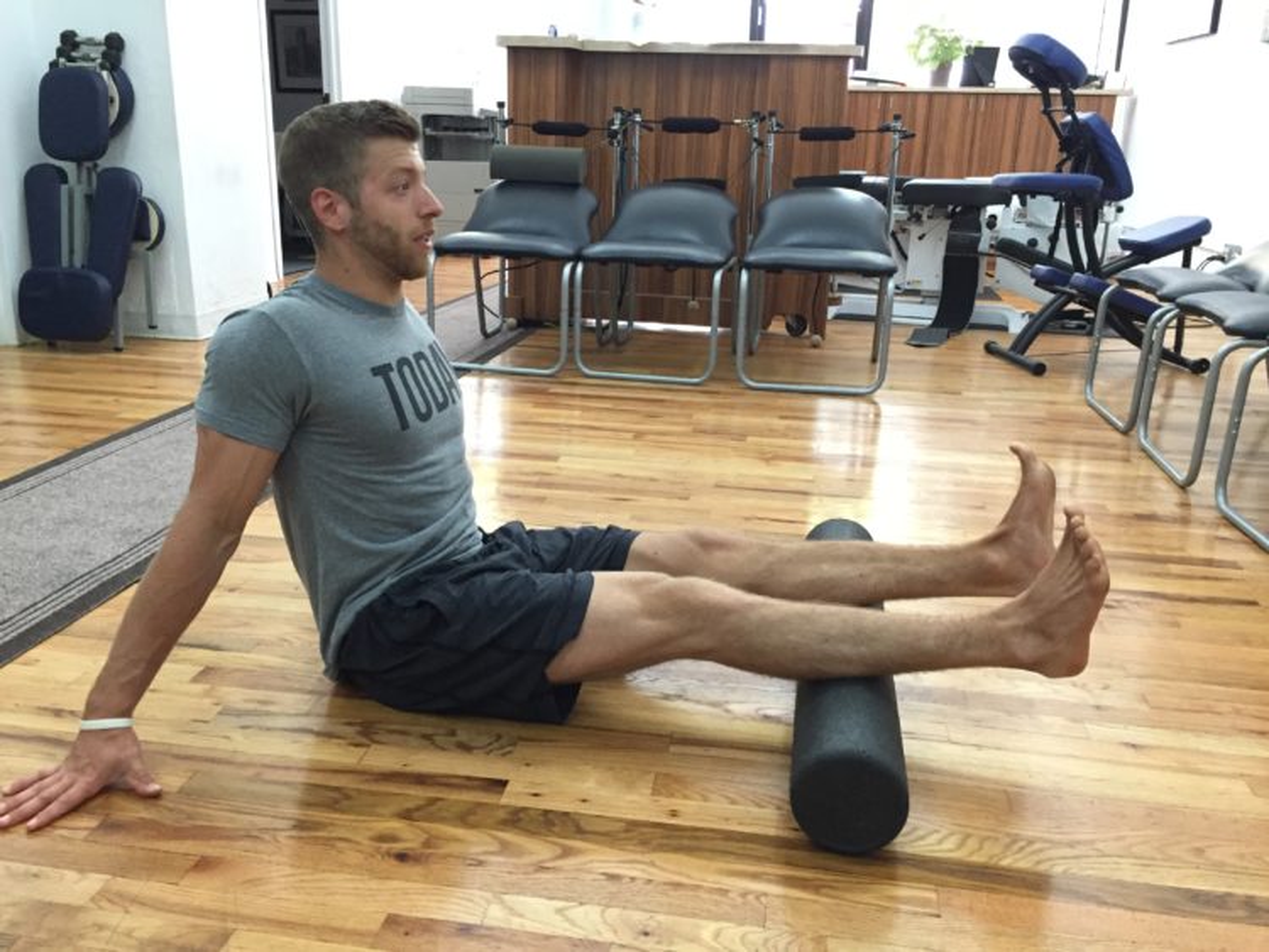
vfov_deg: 48.3
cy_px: 476
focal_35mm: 29
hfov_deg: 61.6
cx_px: 634
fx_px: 1063
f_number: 2.2
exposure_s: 1/30
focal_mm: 4.15
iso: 250
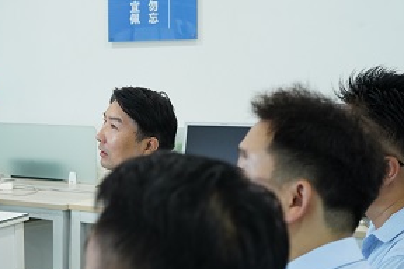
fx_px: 864
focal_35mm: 77
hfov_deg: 25.5
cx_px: 42
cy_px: 165
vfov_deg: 17.7
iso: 2000
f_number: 4
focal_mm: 37
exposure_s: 1/40
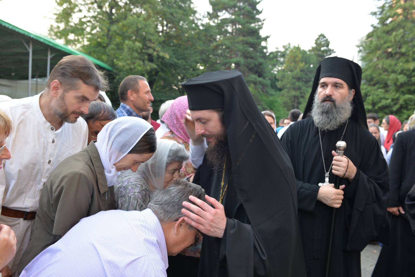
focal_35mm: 32
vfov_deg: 41.2
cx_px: 208
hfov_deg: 58.7
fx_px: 369
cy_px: 138
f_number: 4.5
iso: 400
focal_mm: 32
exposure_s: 1/80
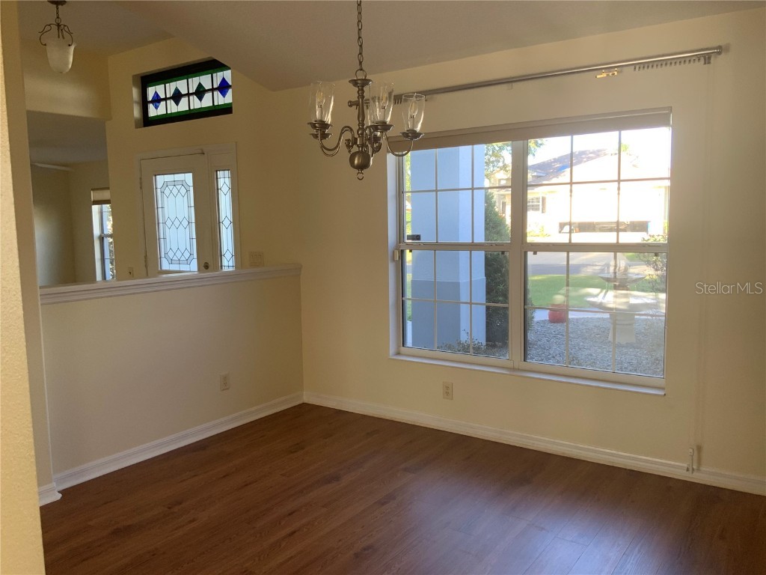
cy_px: 288
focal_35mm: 29
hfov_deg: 61.7
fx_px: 642
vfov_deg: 48.2
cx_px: 383
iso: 40
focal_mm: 3
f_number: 1.8
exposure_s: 1/60
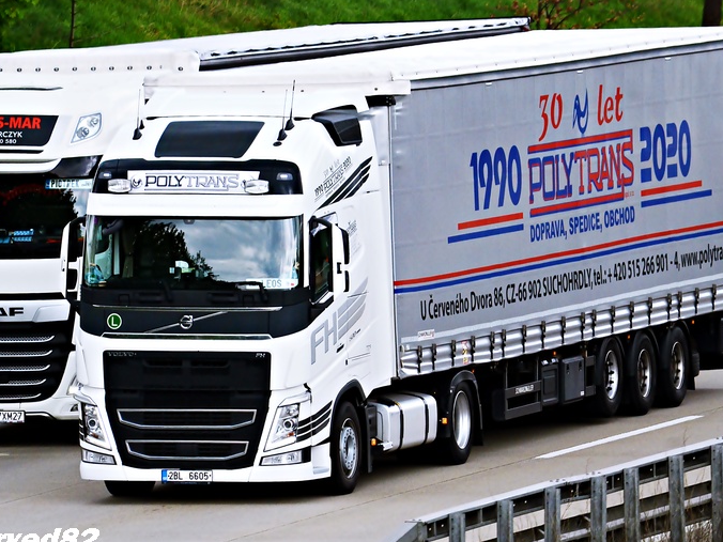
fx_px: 7832
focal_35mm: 375
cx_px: 335
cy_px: 272
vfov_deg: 4.0
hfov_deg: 5.3
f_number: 10
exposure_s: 1/640
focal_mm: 220
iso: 800
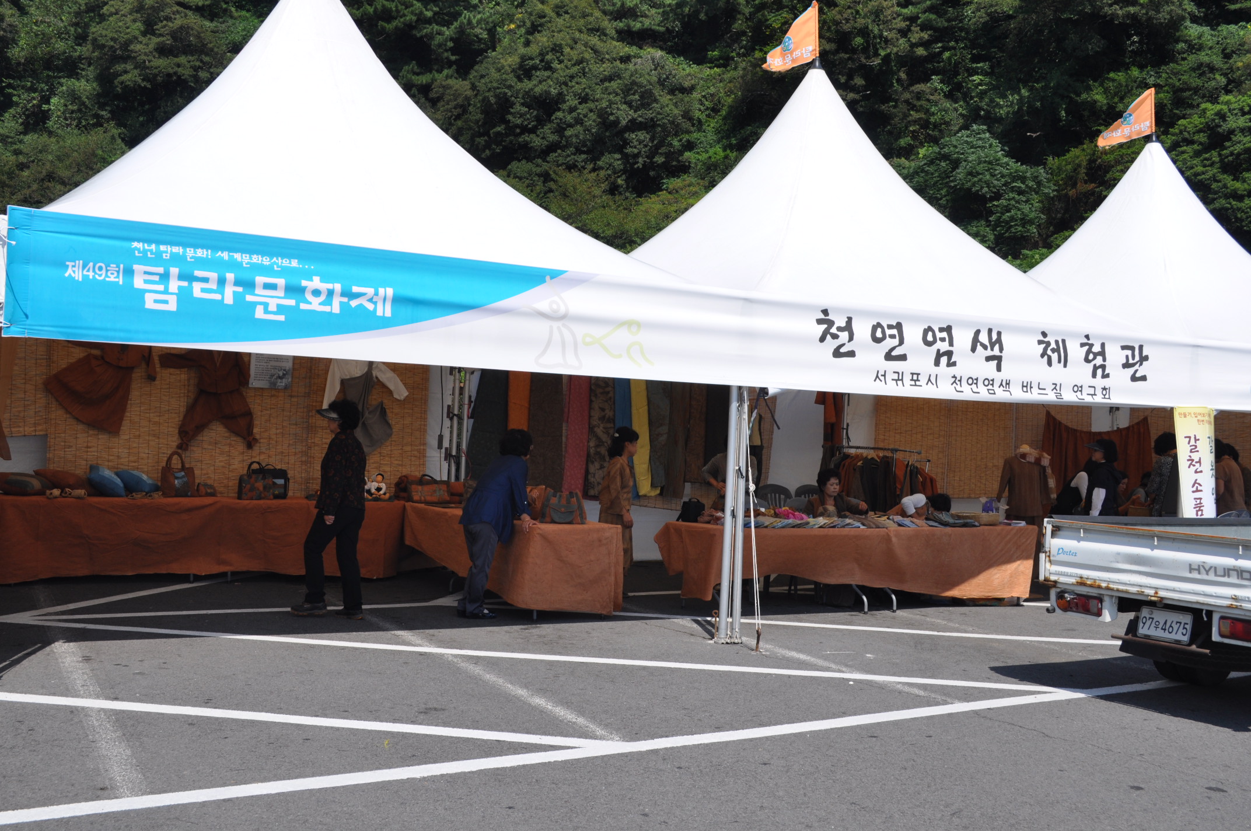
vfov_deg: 34.1
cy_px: 416
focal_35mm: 39
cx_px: 626
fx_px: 1354
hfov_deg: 49.6
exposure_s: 1/500
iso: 200
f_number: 11
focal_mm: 26
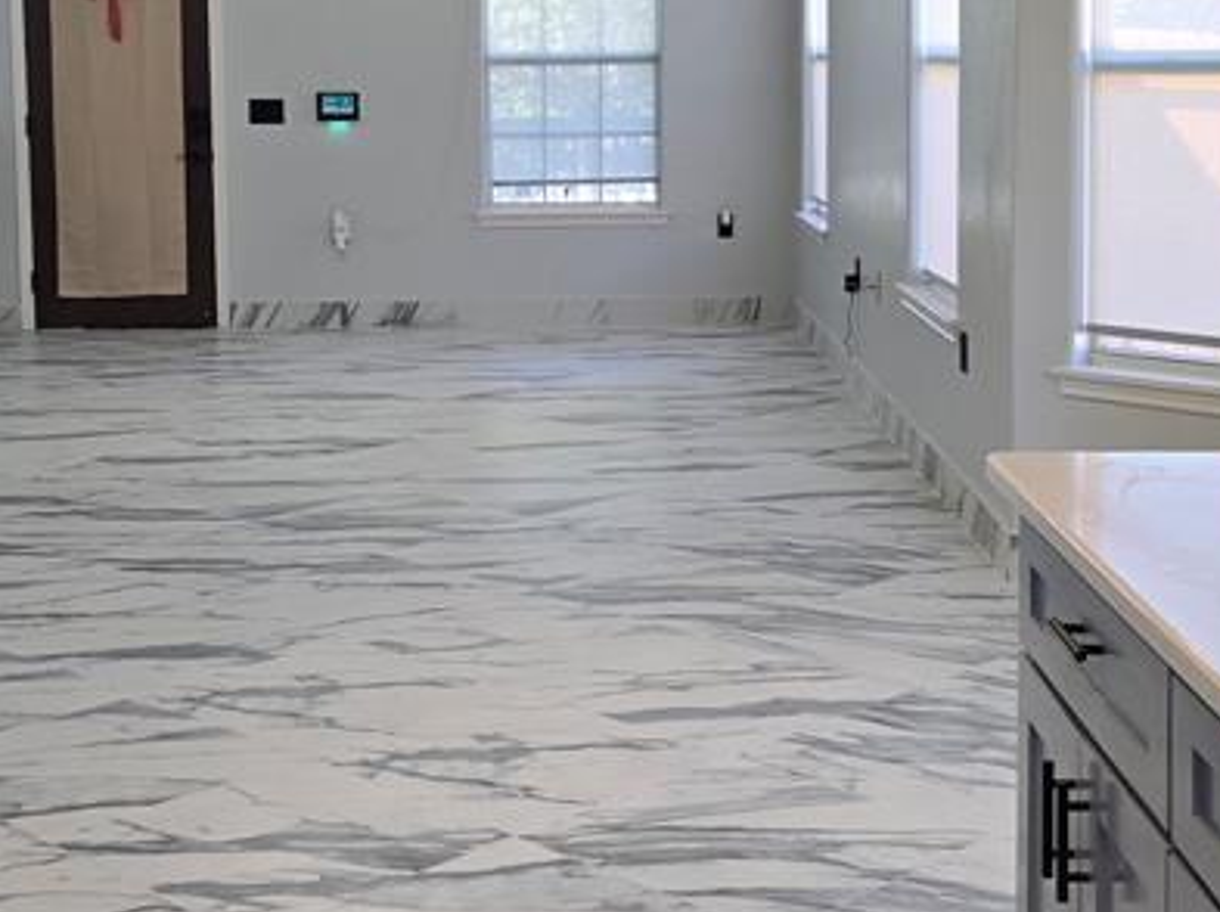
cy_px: 245
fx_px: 2113
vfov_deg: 24.2
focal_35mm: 60
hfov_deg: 32.2
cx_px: 518
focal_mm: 6.3
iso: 125
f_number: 1.7
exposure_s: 1/120
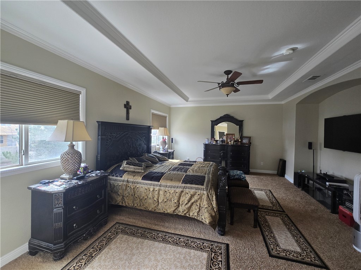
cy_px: 135
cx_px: 180
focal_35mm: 13
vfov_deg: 89.9
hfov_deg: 106.2
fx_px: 136
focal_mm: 2.2
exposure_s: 1/60
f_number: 2.2
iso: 125
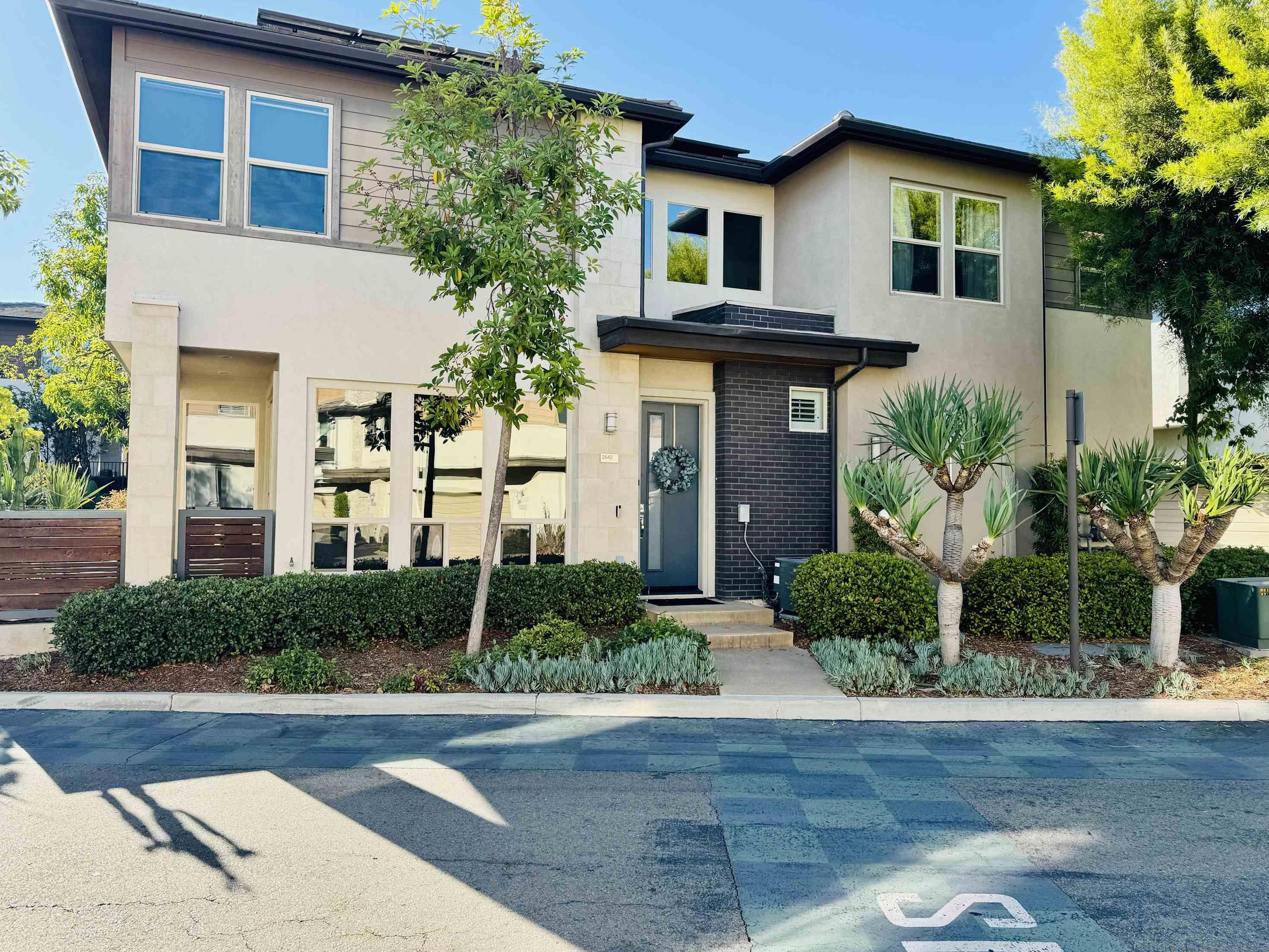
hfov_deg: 69.4
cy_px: 466
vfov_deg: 54.9
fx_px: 917
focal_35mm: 25
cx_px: 614
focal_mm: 6.76
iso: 80
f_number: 1.78
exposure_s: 1/900
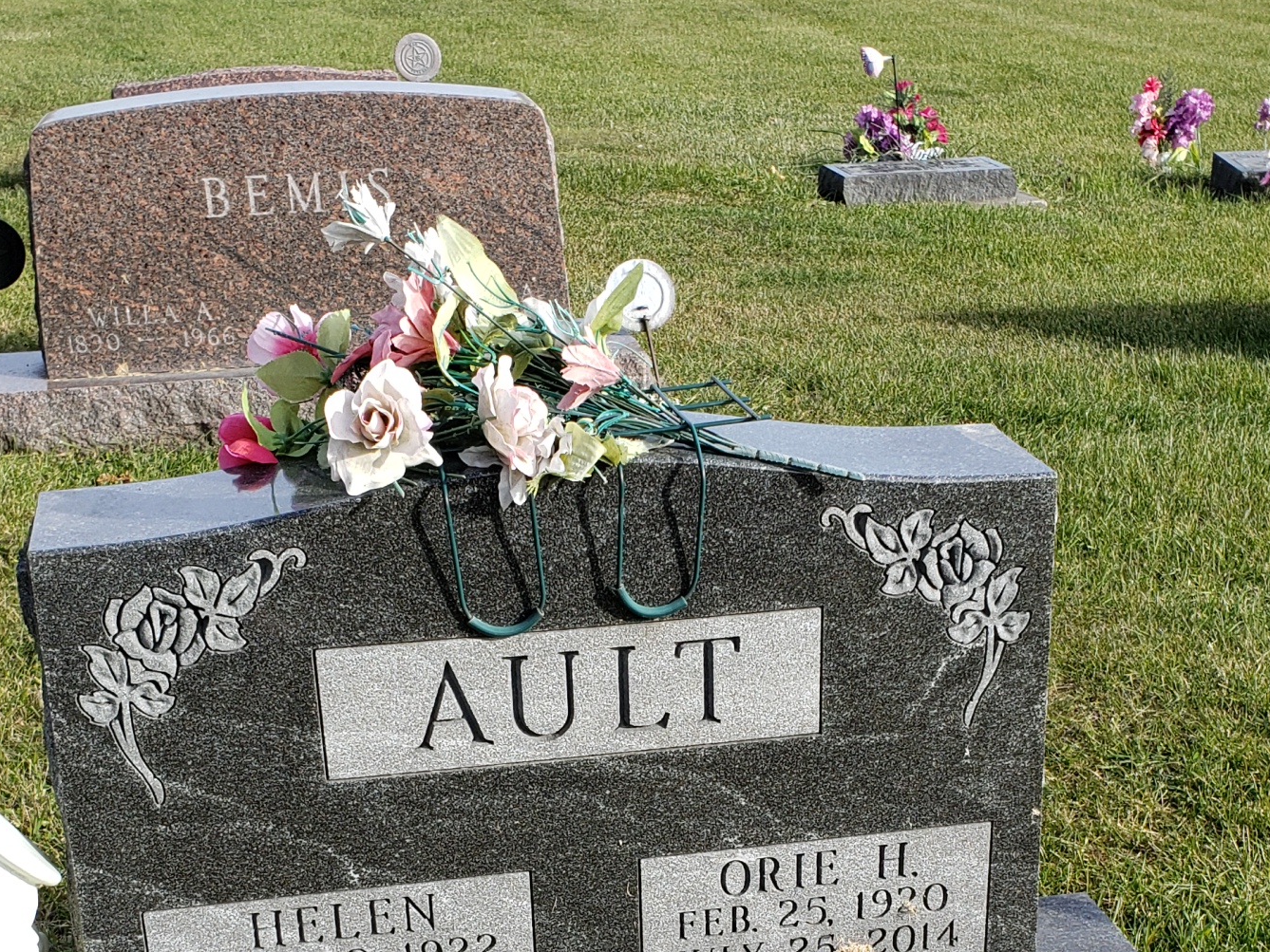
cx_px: 674
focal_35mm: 56
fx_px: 2055
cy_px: 885
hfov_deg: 34.3
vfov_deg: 25.2
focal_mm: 4.3
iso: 50
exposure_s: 1/622
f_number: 2.4
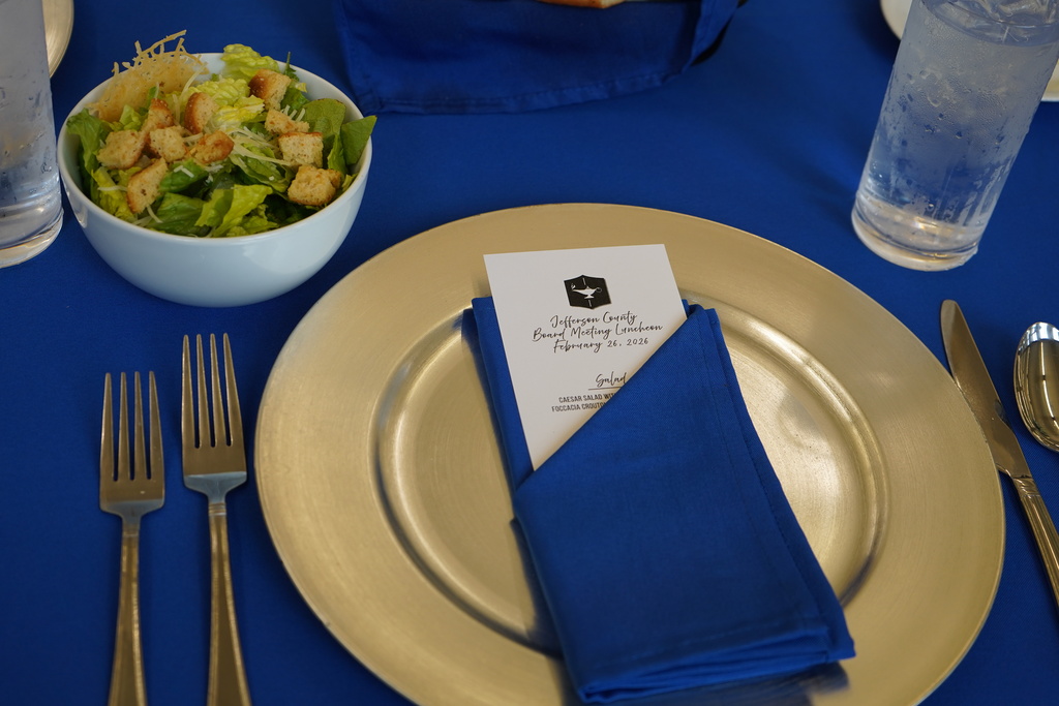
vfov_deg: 27.0
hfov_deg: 39.6
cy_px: 353
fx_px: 1471
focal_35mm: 50
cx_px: 530
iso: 500
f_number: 4.5
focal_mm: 50
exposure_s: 1/160
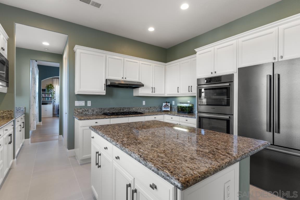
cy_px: 100
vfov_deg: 70.4
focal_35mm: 17
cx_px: 150
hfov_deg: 93.3
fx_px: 142
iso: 80
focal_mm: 17
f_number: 8
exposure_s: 1/2.5
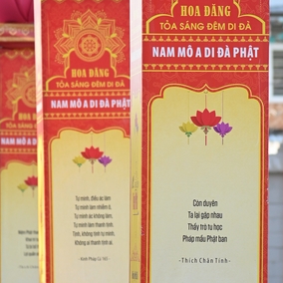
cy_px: 46
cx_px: 144
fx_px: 3237
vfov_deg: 5.0
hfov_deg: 5.0
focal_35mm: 350
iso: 200
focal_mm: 120
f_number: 4
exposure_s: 1/250
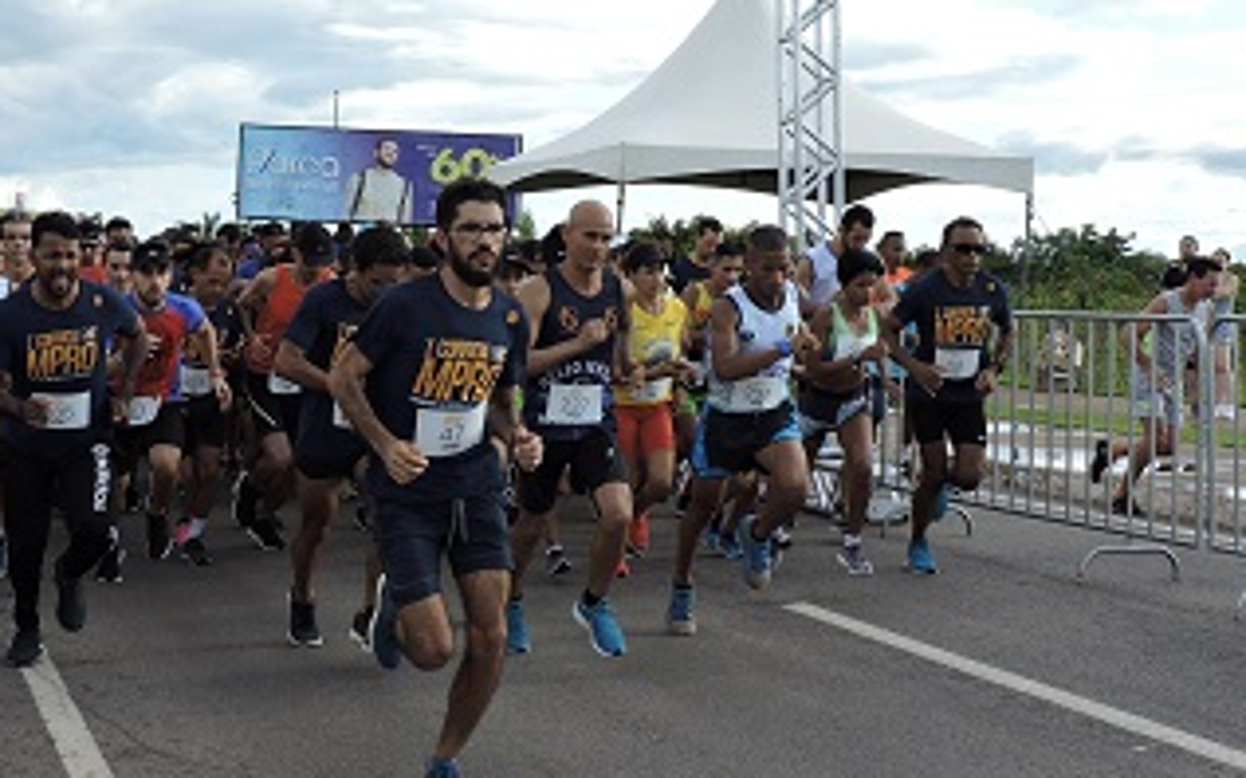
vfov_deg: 19.1
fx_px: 2309
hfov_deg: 30.1
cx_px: 460
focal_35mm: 68
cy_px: 301
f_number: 3.3
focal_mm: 7.1
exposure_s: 1/640
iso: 100
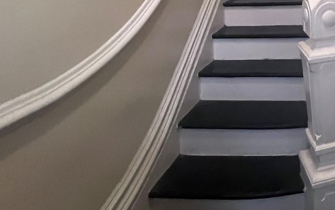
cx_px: 326
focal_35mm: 36
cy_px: -69
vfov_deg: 28.4
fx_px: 329
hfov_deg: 46.3
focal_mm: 1.57
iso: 640
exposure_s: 1/60
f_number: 1.8
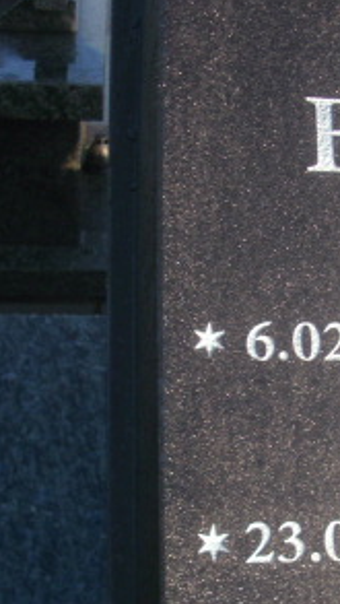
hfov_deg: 13.2
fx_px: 1409
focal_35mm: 88
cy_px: 390
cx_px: 457
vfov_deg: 24.1
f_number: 5.6
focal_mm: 6.2
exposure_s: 1/91
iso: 50
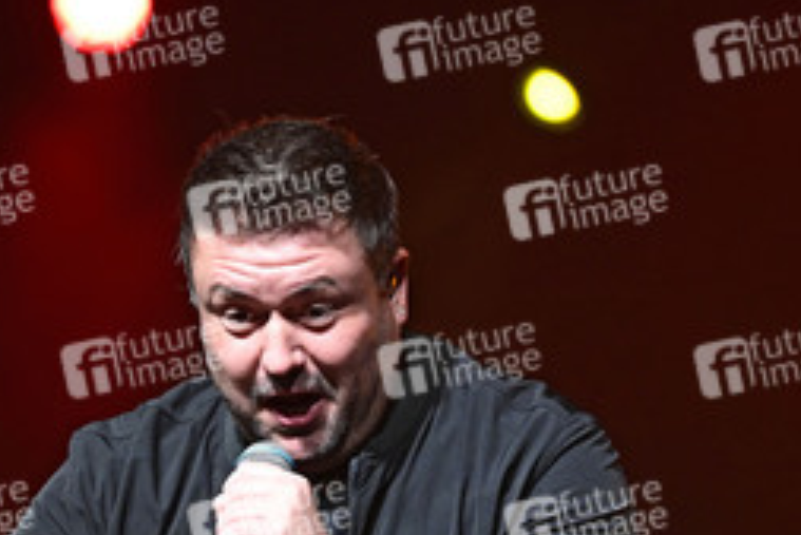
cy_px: 440
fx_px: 7925
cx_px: 185
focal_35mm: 356
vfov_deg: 3.9
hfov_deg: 5.8
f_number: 3.5
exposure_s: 1/400
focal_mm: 200
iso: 3200
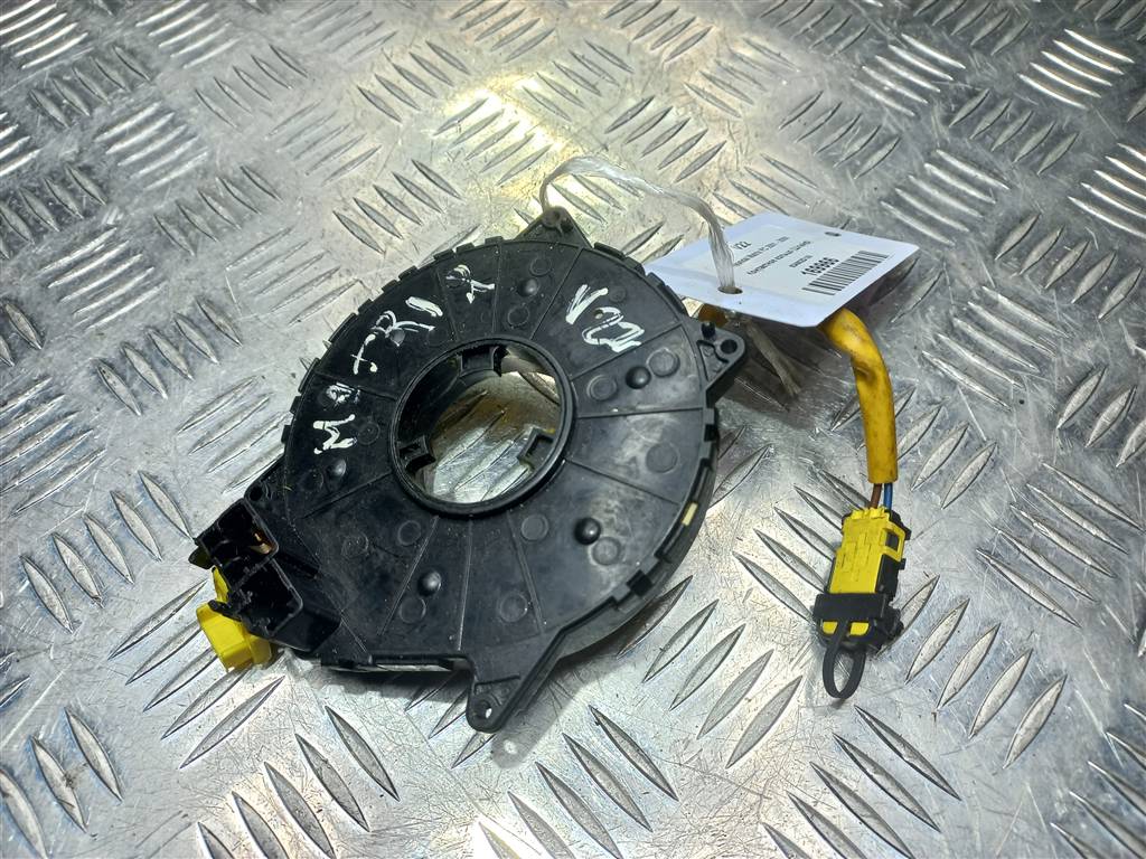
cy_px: 430
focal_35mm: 25
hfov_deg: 69.4
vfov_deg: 54.9
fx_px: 828
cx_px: 573
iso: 25
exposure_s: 1/50
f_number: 1.8
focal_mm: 4.6
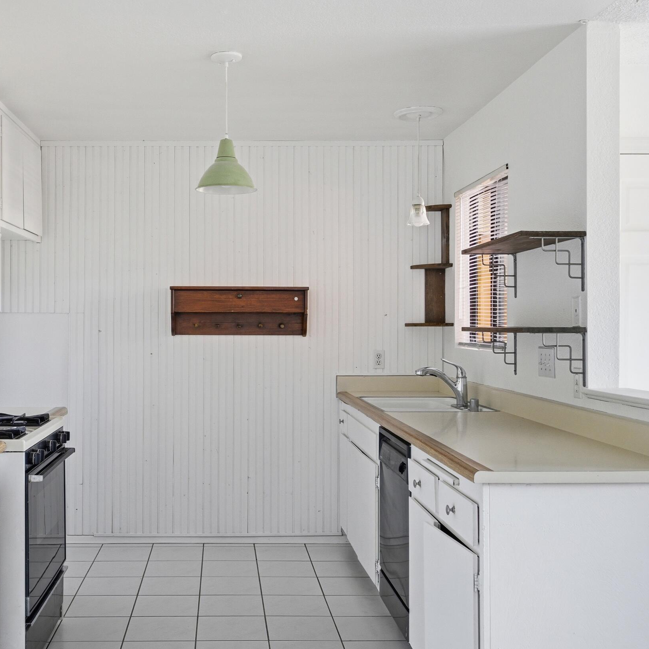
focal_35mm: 39
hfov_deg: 42.3
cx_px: 219
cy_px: 325
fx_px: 827
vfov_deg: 42.8
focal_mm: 30
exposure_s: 1/40
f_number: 8
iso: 400
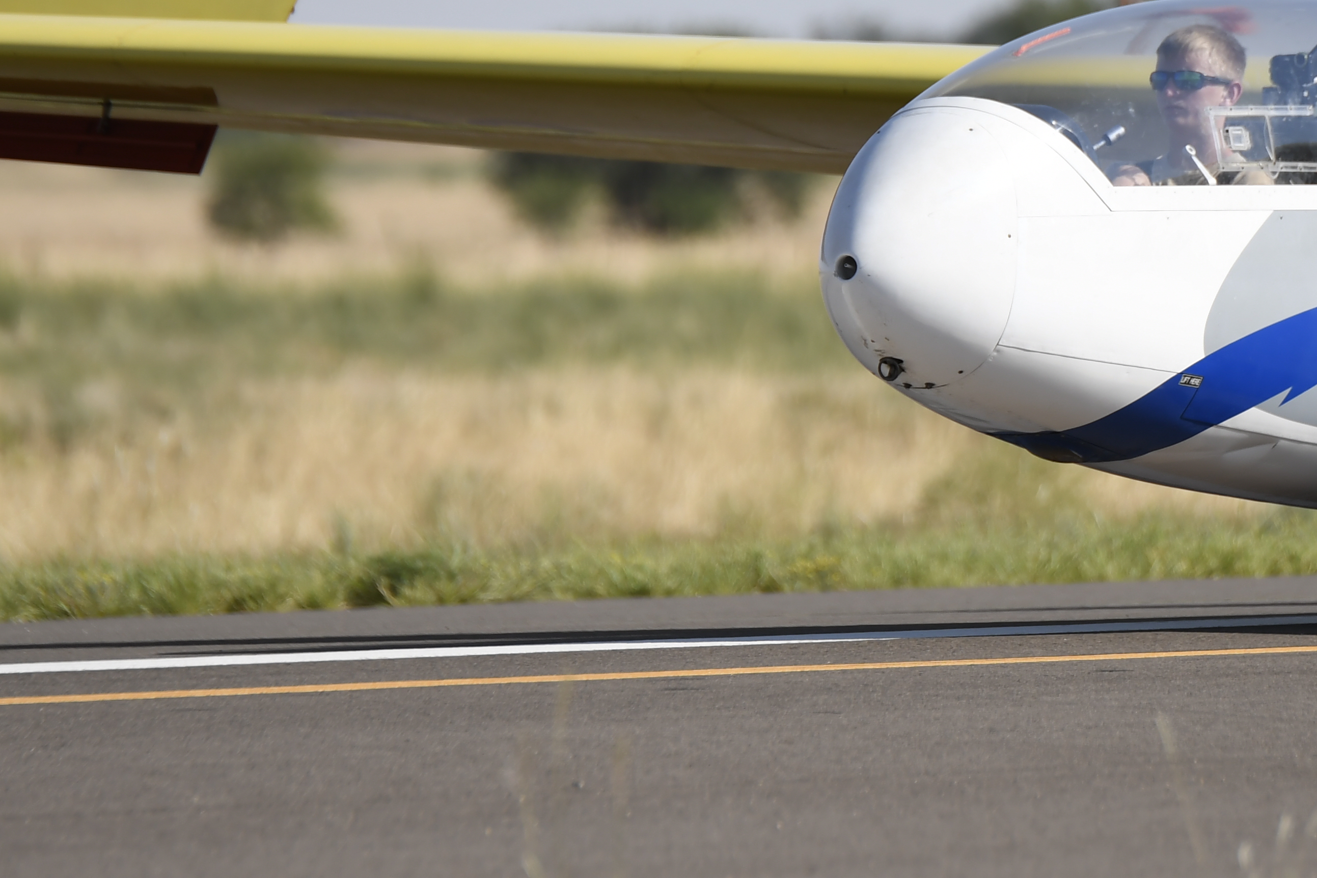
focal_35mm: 646
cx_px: 1010
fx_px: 23631
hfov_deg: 3.2
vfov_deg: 2.1
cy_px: 206
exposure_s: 1/2500
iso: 100
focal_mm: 200
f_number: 2.8
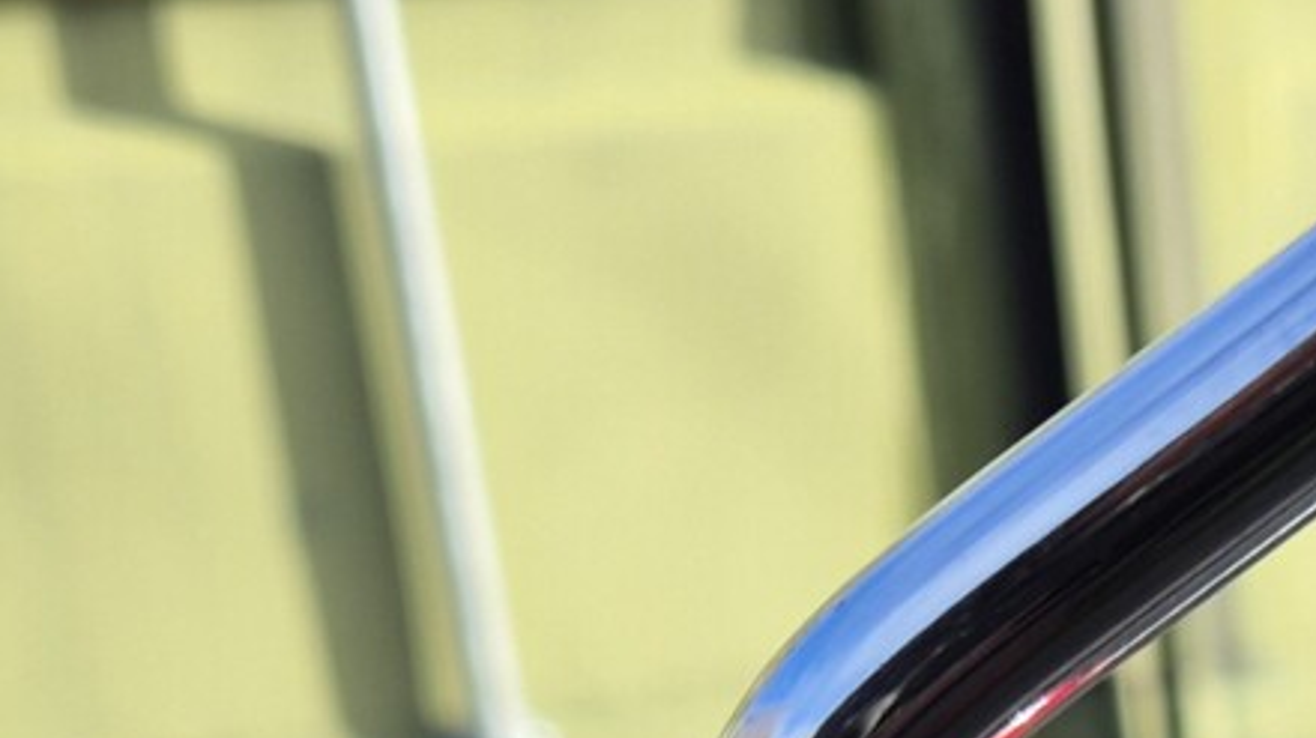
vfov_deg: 9.0
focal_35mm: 114
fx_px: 3976
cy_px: 2065
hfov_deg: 17.3
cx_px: 1836
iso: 25
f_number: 1.8
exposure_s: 1/393
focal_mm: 5.4
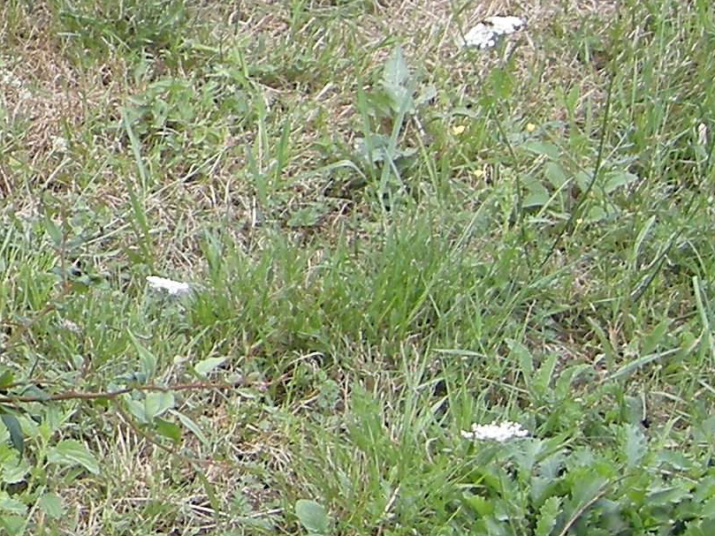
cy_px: 72
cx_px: -646
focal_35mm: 173
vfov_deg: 8.6
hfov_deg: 10.6
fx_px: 3574
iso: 64
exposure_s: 1/70.8
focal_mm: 7.5
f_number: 3
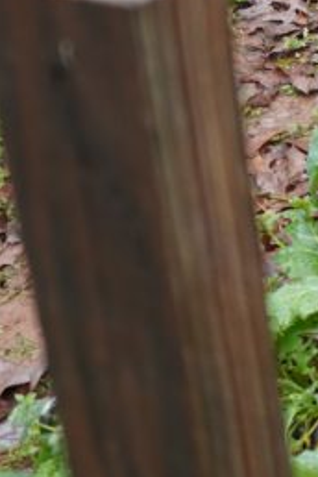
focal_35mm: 107
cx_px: 647
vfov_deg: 18.4
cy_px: -48
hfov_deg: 11.5
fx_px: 1418
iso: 200
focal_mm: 16
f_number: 3.5
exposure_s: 1/160
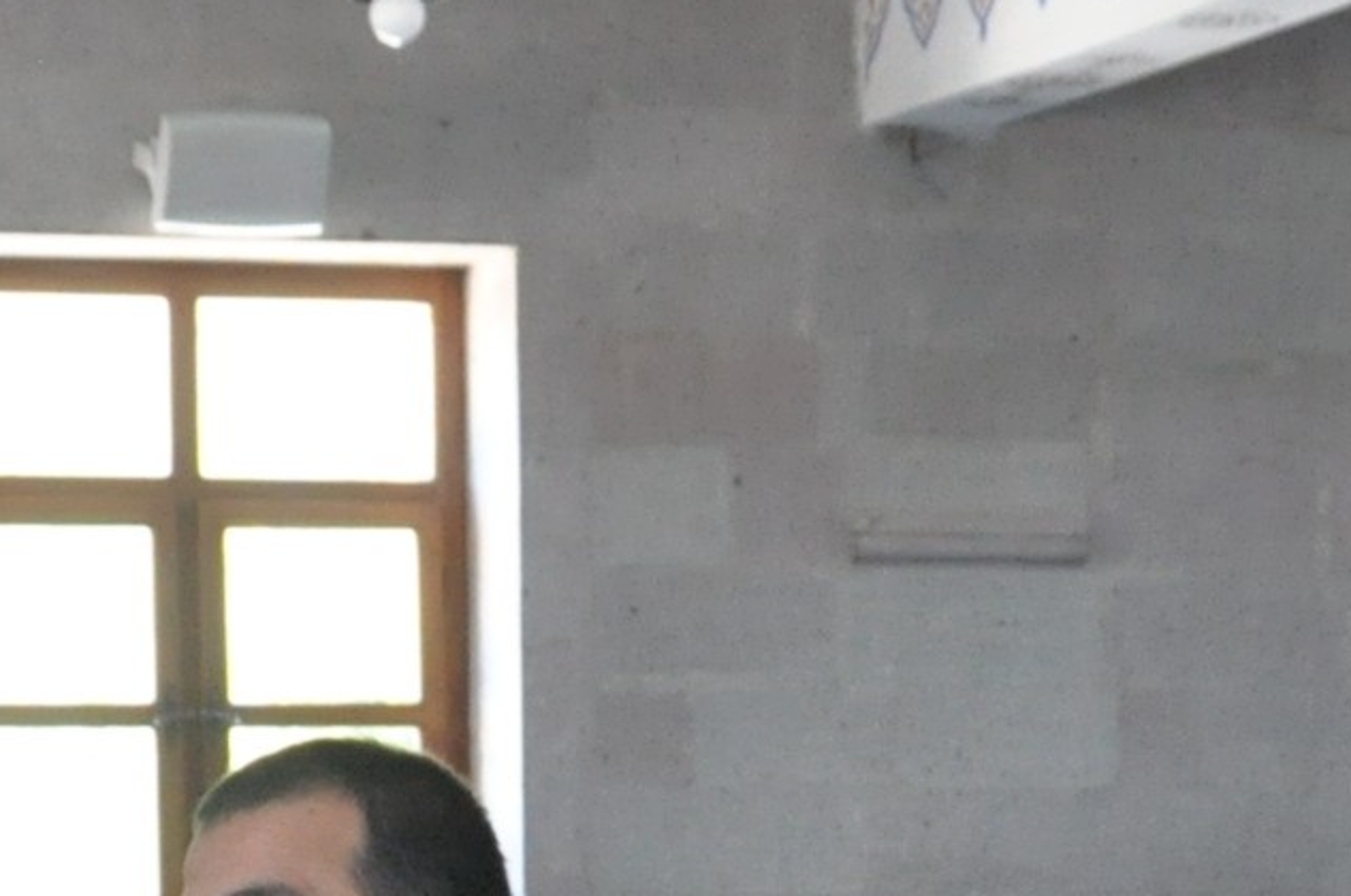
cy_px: 1707
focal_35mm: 183
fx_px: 6857
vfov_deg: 7.2
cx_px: 593
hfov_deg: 11.3
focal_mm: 24
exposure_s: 1/100
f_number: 5
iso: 1600
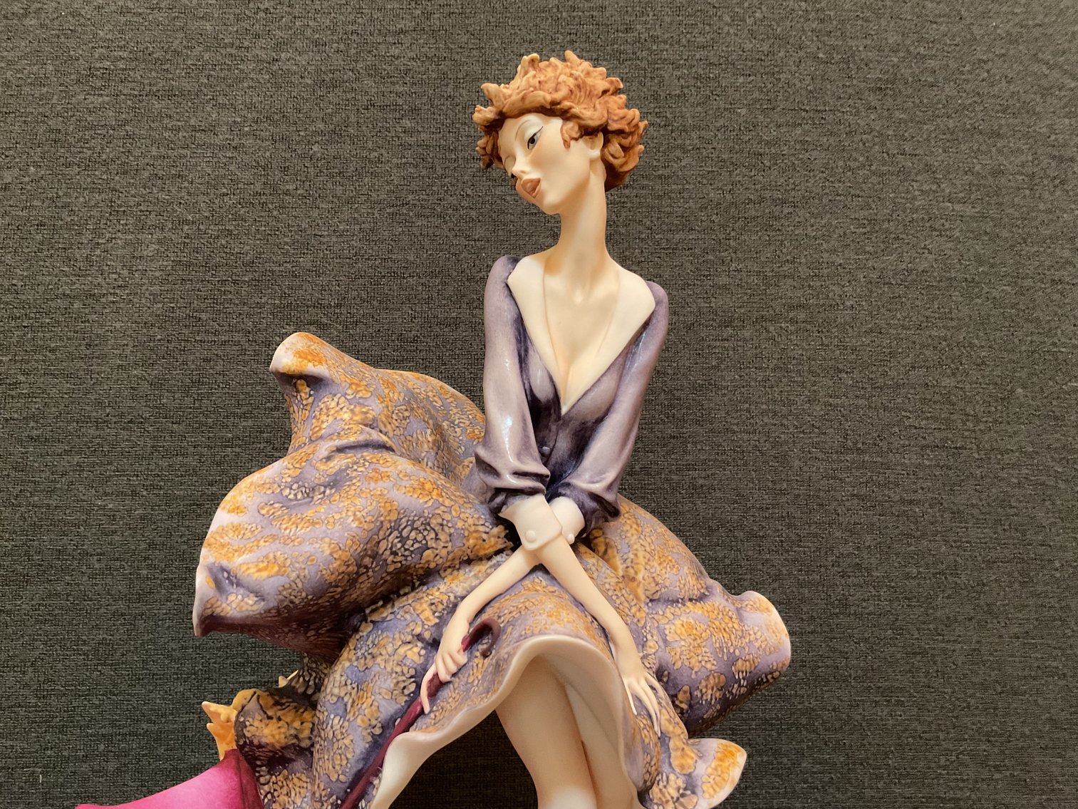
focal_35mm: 29
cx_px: 539
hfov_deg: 61.7
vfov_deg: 48.2
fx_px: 903
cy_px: 404
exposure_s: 1/40
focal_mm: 3
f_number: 1.8
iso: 200
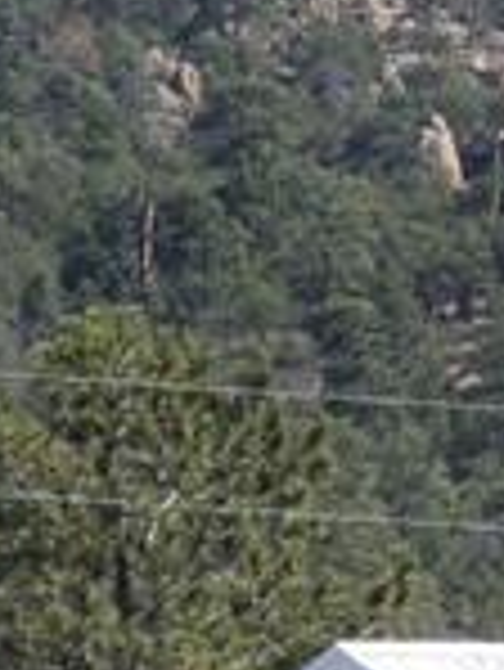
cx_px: 446
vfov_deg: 2.1
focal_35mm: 963
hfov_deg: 1.5
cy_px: 501
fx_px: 18668
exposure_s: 1/320
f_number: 5
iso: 64
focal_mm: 39.82
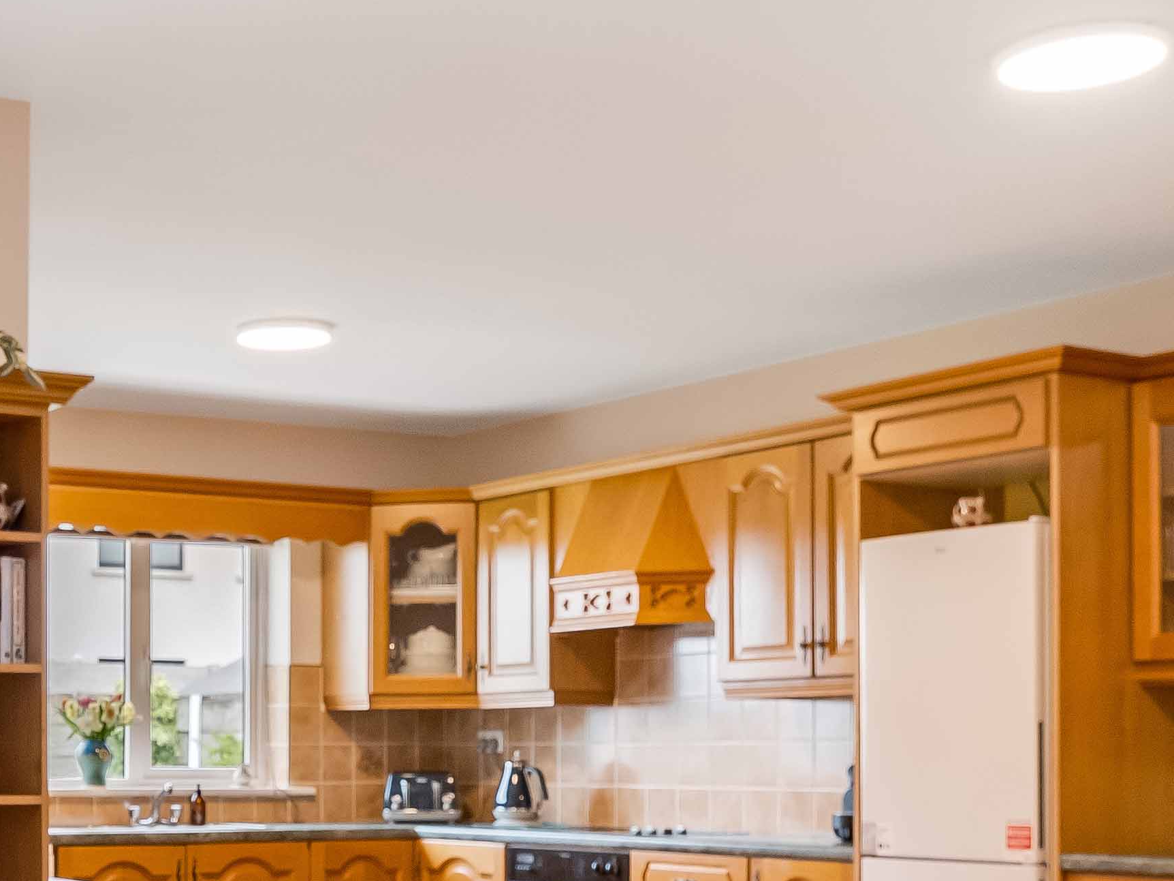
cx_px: 50
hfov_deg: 31.7
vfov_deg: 24.7
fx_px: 1933
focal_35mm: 57
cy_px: 846
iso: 640
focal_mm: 17
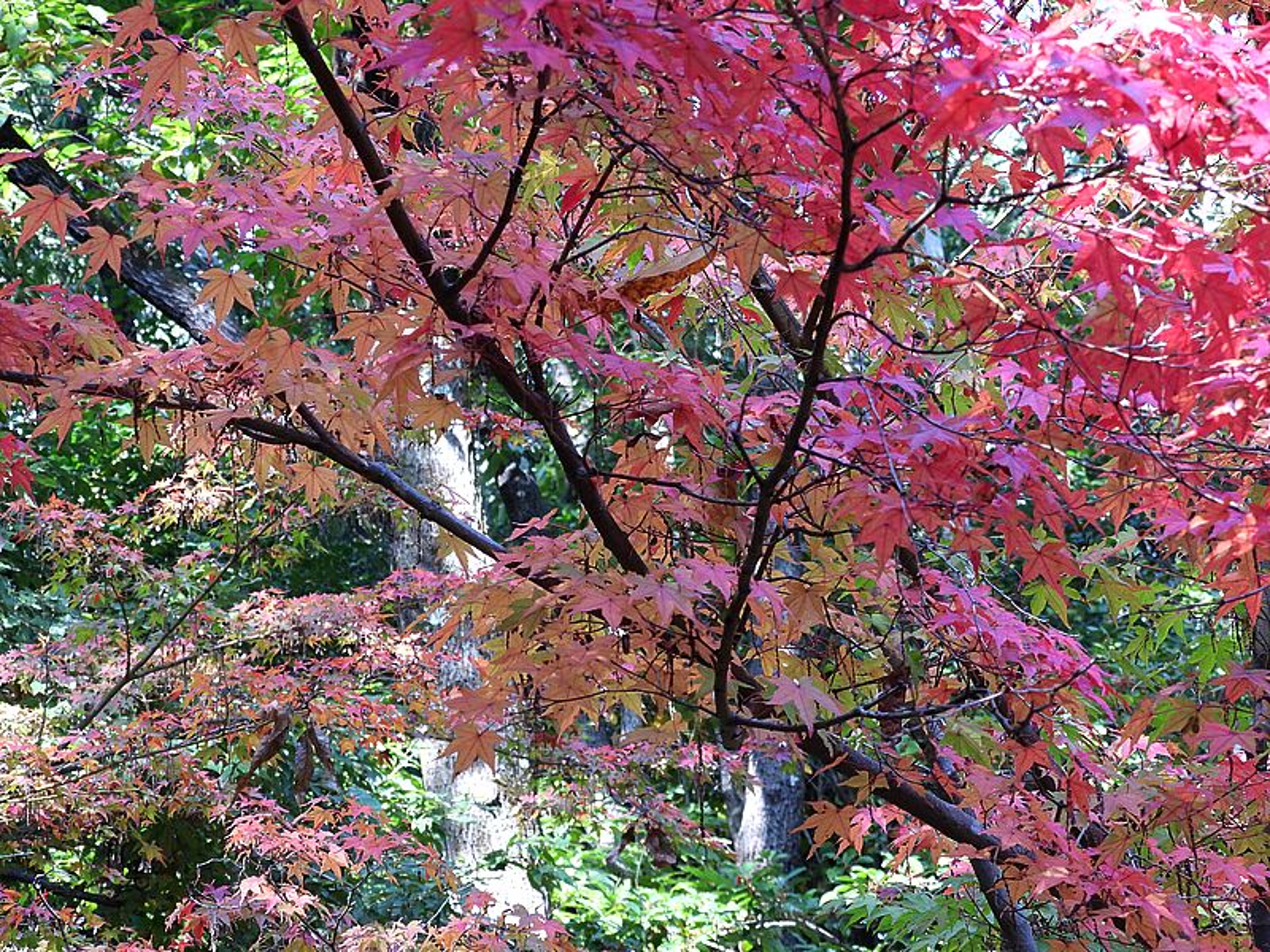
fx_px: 3852
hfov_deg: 18.7
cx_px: 635
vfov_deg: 14.1
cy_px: 476
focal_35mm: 105
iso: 280
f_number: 4
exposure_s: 1/60
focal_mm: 18.7
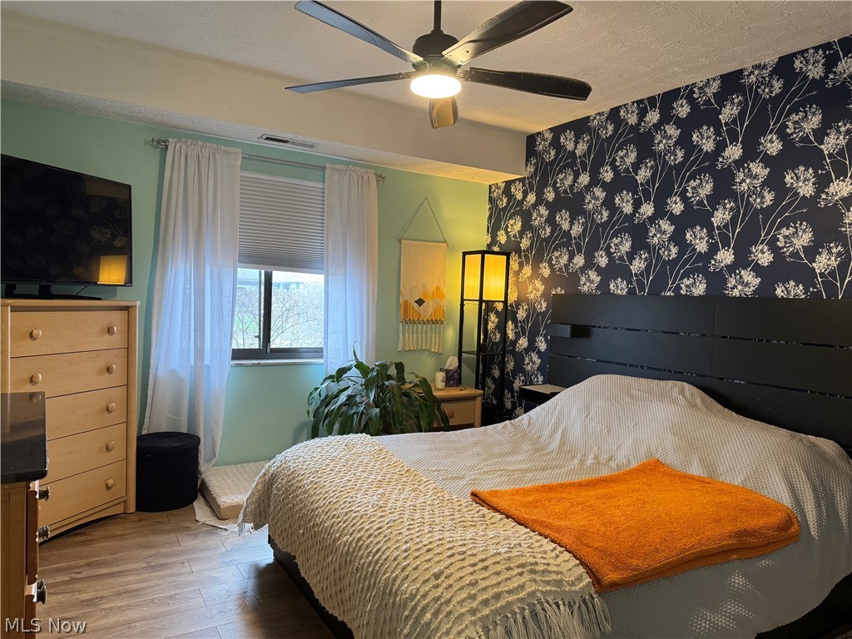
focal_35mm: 24
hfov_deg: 71.6
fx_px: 591
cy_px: 320
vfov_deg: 56.8
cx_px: 426
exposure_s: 1/60
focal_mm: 6.76
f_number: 1.78
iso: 250
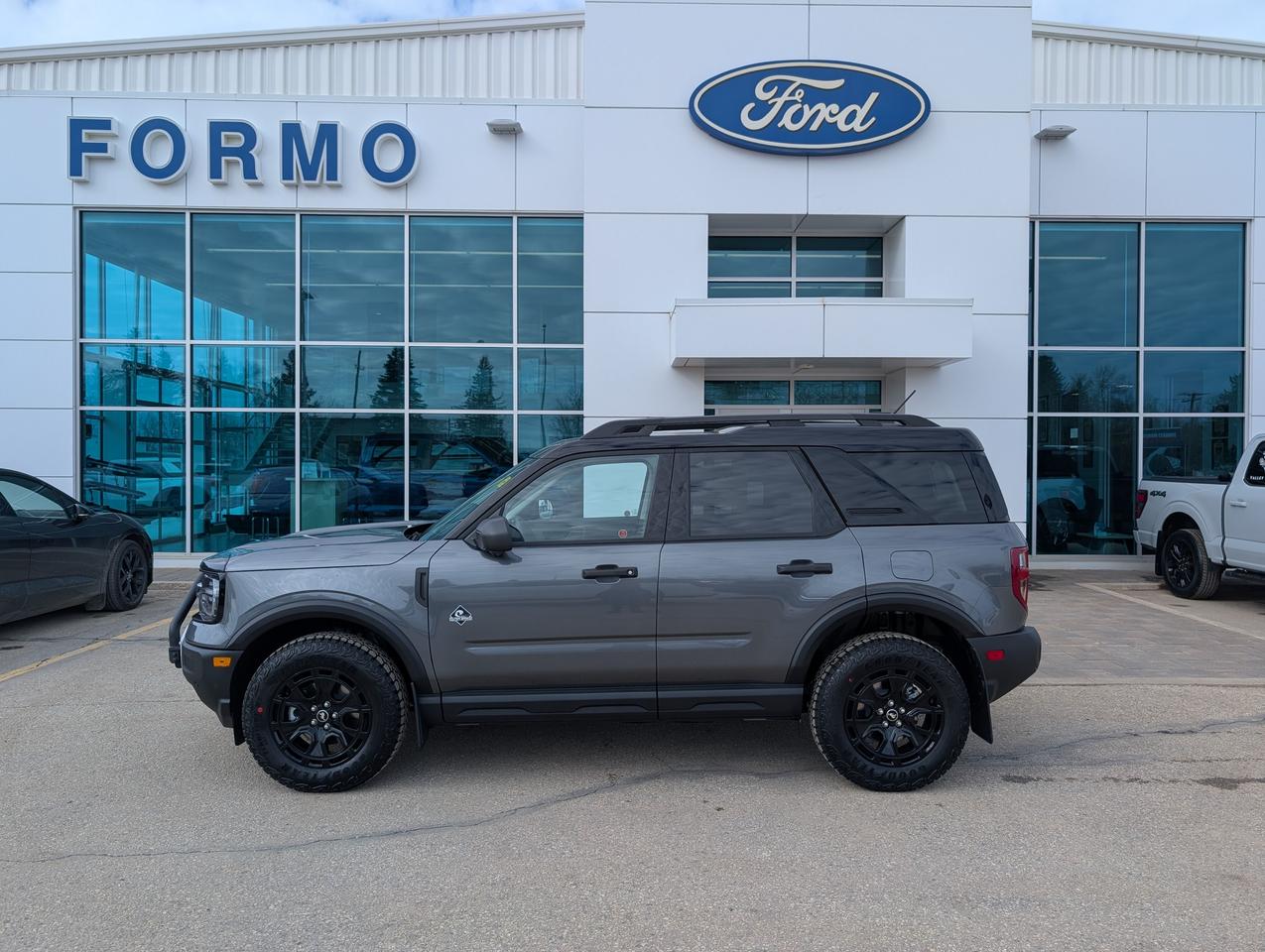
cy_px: 476
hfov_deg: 71.5
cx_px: 632
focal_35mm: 24
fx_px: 878
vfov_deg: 56.9
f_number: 1.68
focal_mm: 6.9
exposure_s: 1/892
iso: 13
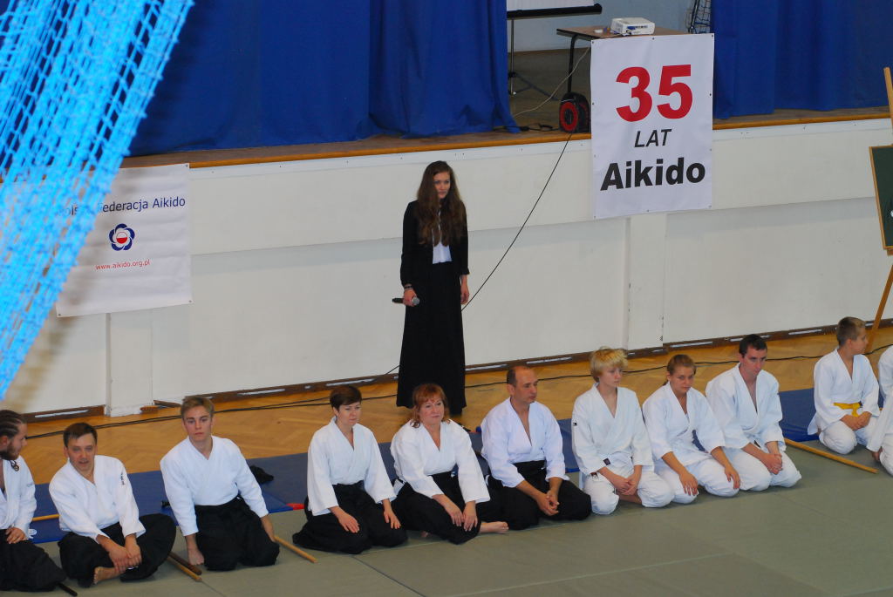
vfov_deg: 11.4
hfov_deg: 17.0
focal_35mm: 120
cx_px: 446
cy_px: 298
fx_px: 2980
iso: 800
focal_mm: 80
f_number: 7.1
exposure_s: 1/60
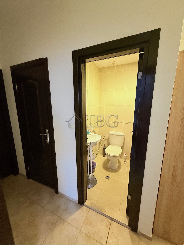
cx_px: 92
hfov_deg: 85.7
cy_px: 122
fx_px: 99
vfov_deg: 102.1
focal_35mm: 14
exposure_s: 1/50
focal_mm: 2.22
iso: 500
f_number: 2.2
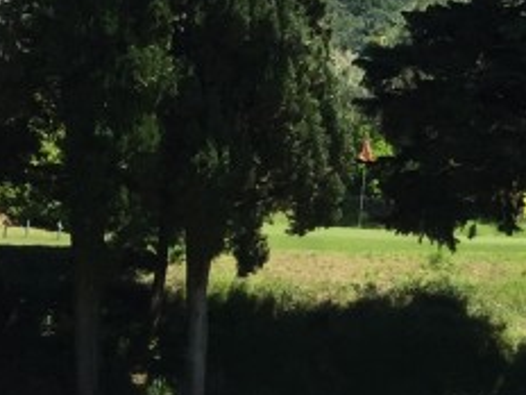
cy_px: 207
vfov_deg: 10.2
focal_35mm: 146
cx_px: 1310
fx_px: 2219
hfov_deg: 11.1
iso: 32
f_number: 2.2
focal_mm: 4.15
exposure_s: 1/1464
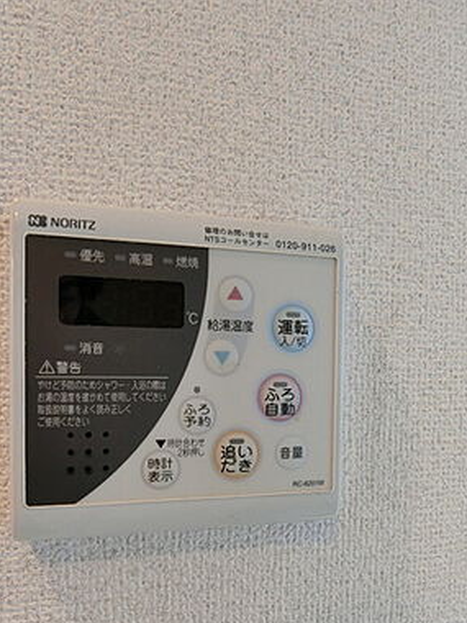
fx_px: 432
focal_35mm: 24
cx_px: 188
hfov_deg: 56.4
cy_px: 392
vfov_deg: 70.4
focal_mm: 4.06
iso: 400
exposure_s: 1/125
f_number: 2.7
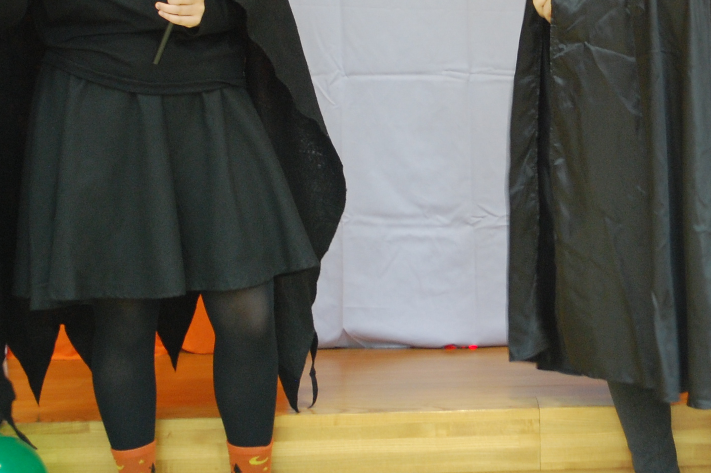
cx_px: 507
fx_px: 2151
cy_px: 2
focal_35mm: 109
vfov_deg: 12.4
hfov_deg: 18.7
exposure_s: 1/8
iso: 800
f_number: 5
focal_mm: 34
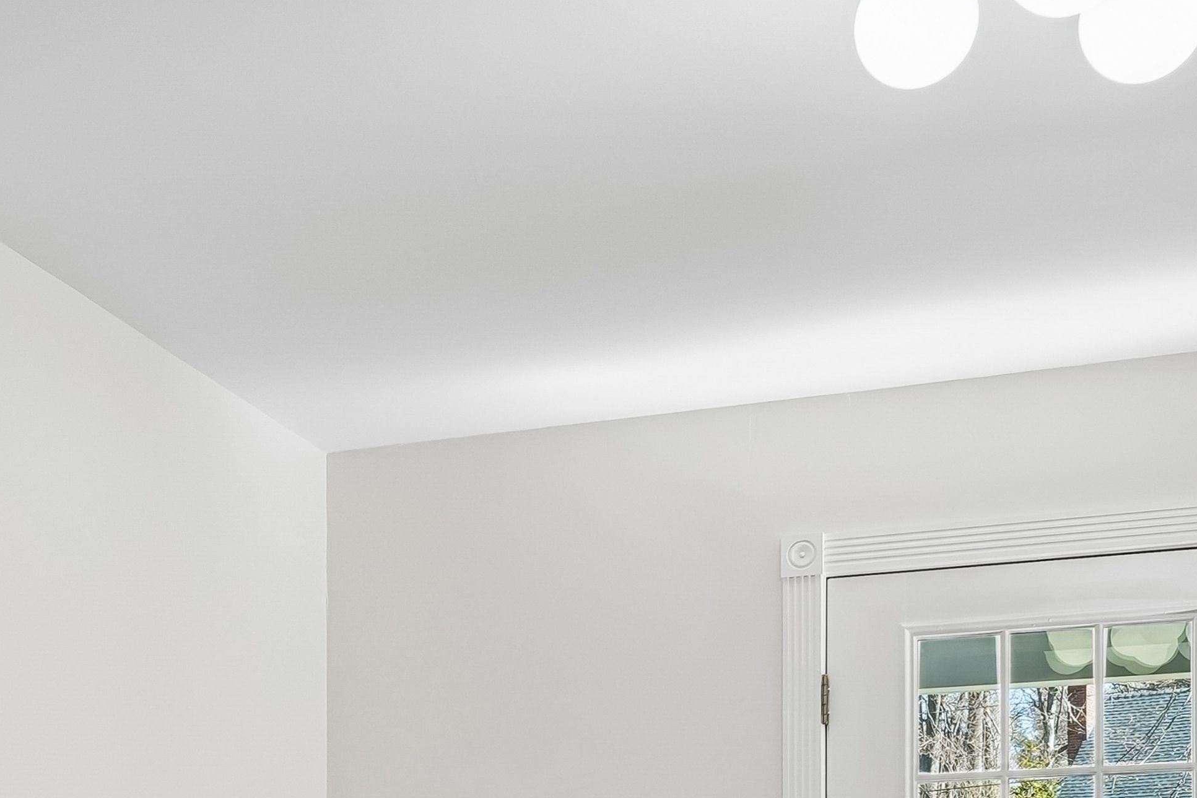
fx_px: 1929
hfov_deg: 33.9
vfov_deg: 20.9
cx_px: 331
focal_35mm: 58
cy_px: 1086
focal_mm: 16
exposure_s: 1/15
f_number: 8
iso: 400
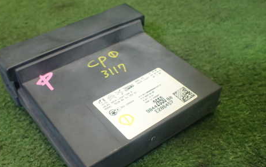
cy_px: 96
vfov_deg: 31.2
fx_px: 297
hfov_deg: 48.0
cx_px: 109
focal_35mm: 41
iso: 320
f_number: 2.3
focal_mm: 5.4
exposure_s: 1/125
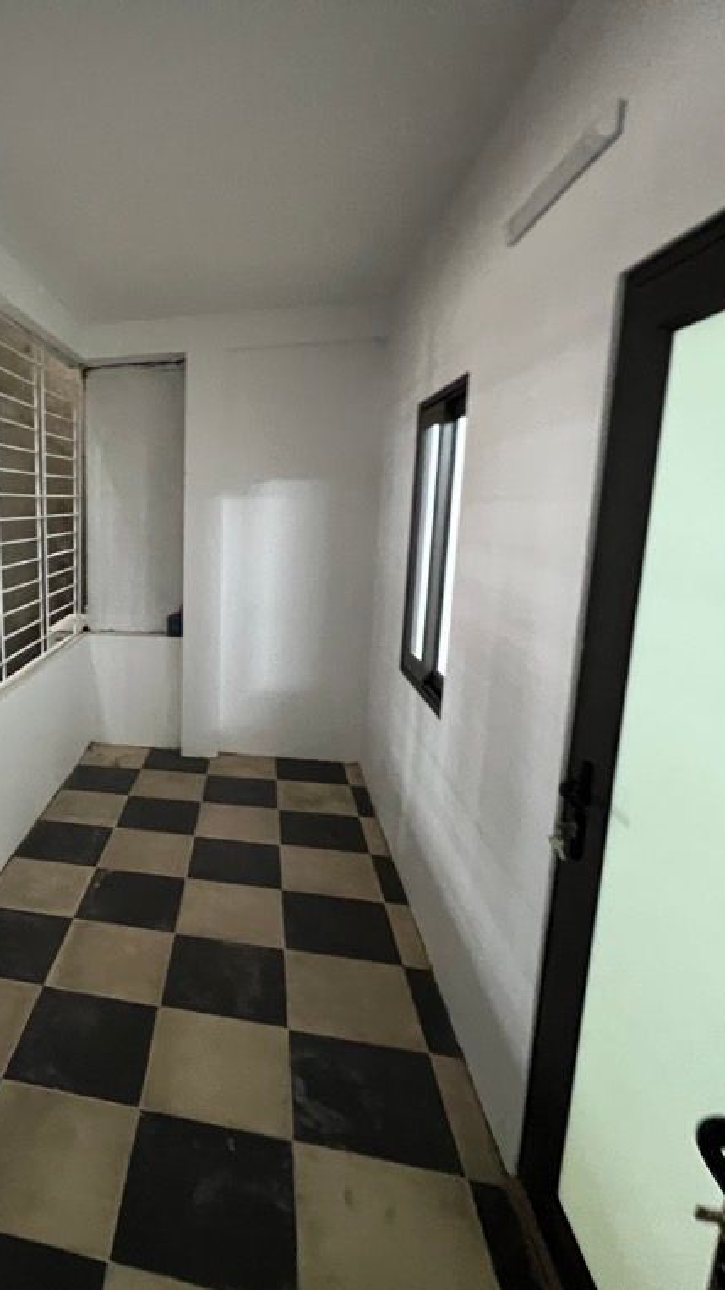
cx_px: 74
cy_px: 648
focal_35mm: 19
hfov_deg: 51.6
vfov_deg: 89.6
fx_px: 650
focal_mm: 1.57
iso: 800
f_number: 1.8
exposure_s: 1/34
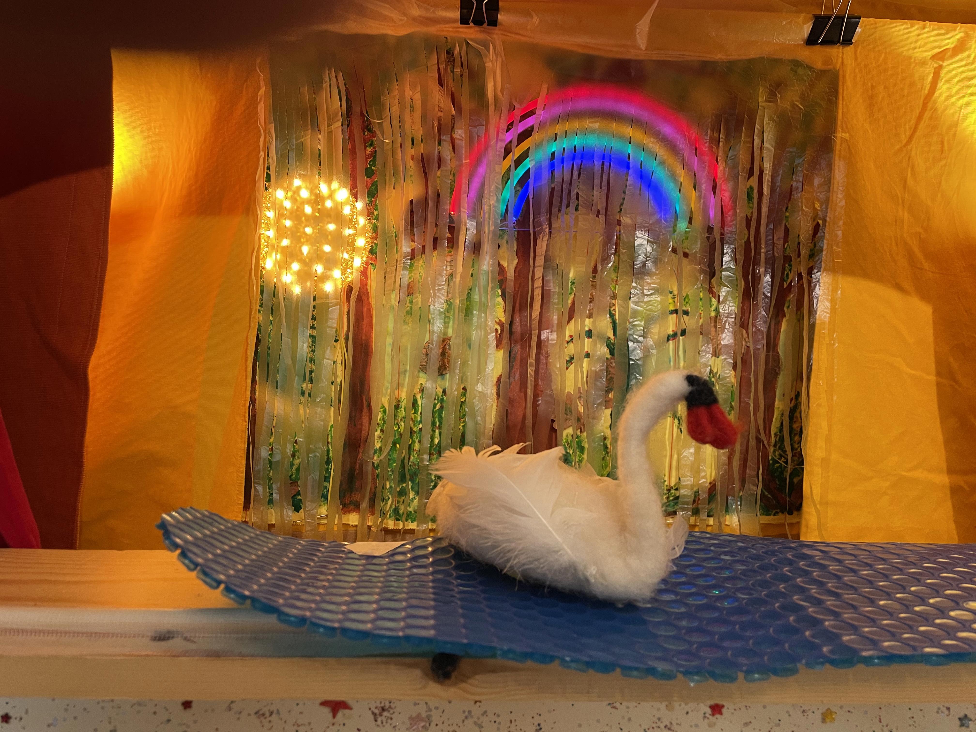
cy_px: 366
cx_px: 488
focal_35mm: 26
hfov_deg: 67.3
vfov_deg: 53.1
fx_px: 733
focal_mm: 4.2
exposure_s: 1/50
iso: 125
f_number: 1.6
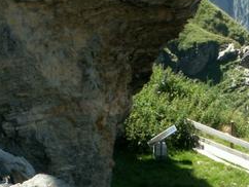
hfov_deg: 9.9
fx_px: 1426
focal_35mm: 198
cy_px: 188
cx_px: 290
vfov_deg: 7.5
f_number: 5.6
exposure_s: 1/100
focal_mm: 12.49
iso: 50
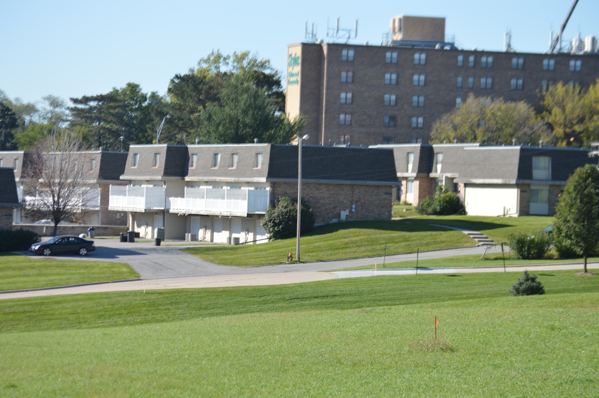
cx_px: 300
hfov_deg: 14.0
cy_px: 199
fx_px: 2444
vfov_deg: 9.3
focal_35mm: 147
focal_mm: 98
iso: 100
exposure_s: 1/200
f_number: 7.1
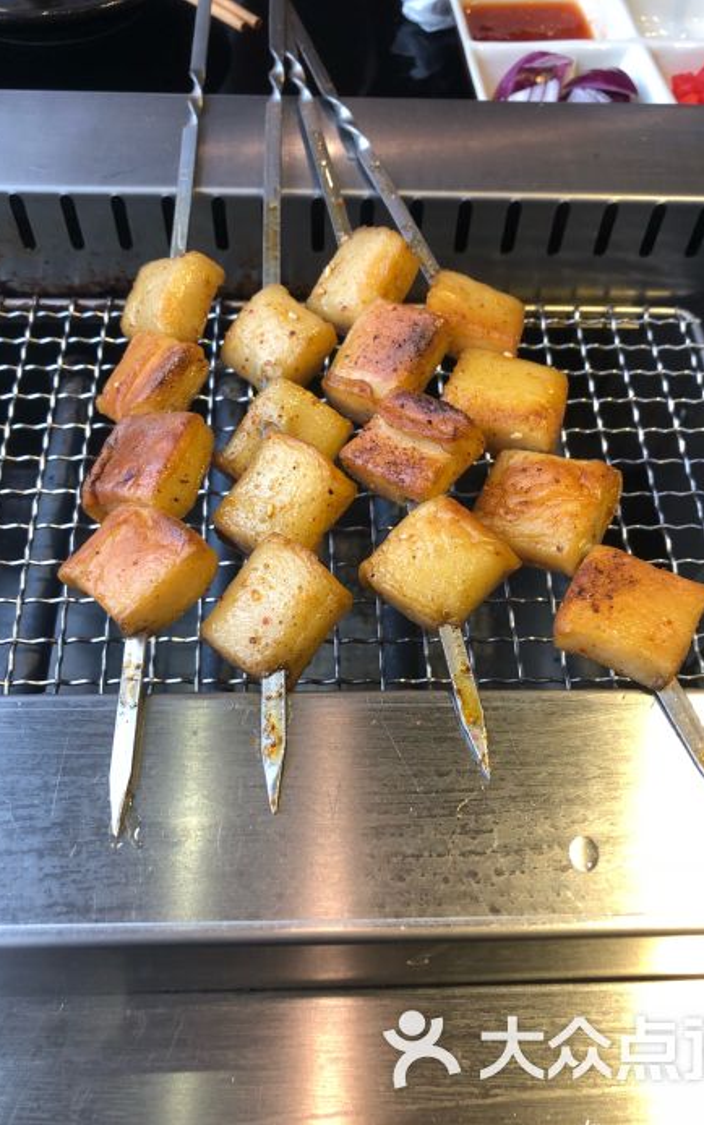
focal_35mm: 31
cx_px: 364
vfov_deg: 61.2
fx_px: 951
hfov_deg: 40.6
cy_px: 566
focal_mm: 3.99
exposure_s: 1/33
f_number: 1.8
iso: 40
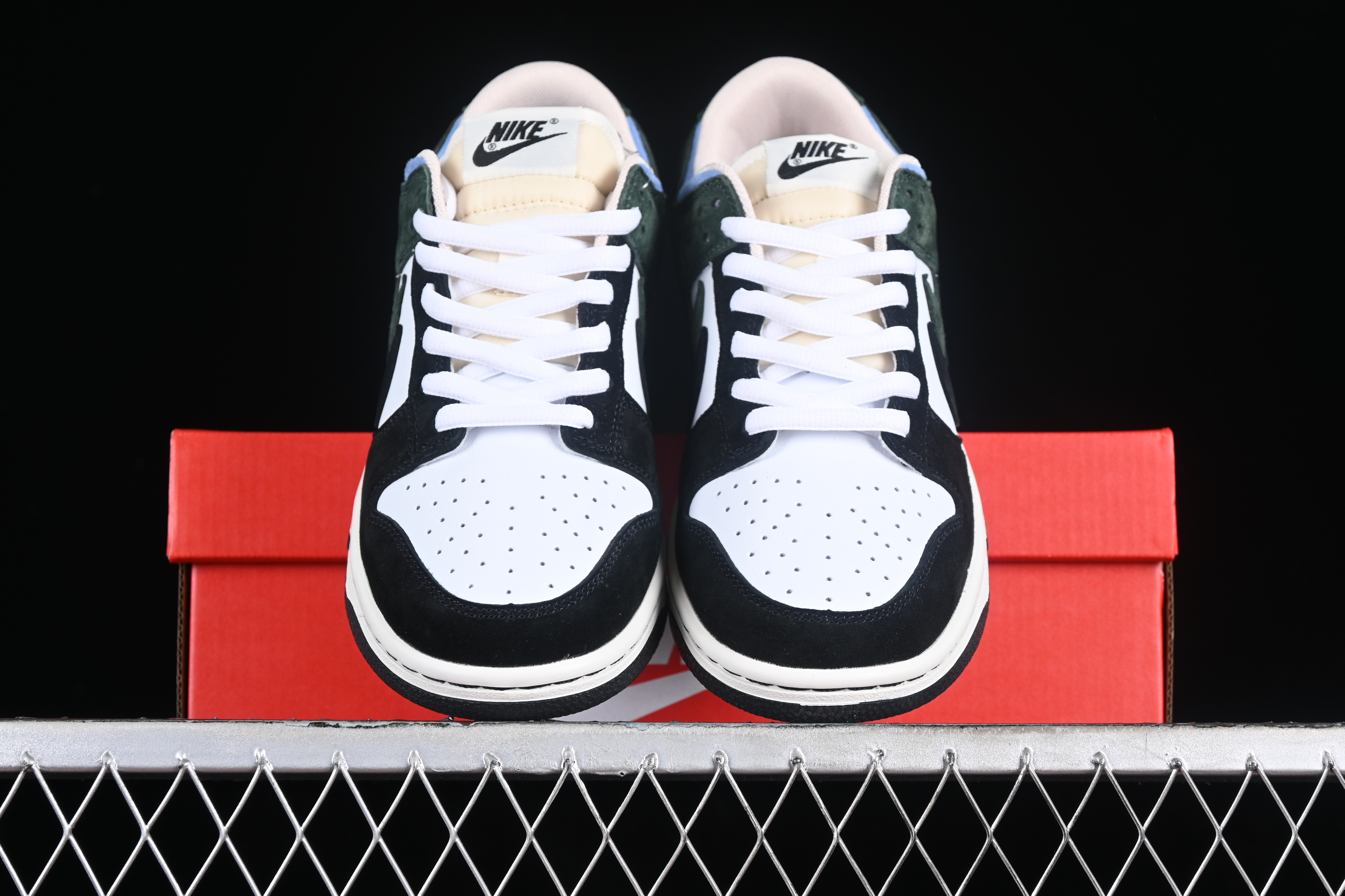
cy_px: 448
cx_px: 672
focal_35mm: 75
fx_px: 2802
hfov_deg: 27.0
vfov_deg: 18.2
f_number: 6.3
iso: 160
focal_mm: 50
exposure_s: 1/60
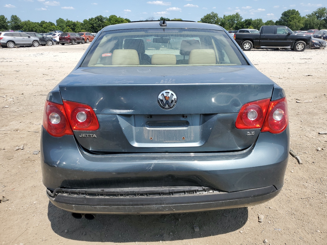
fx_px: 246
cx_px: 164
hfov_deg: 67.3
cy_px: 122
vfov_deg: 53.1
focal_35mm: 26
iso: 50
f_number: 1.5
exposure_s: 1/3333
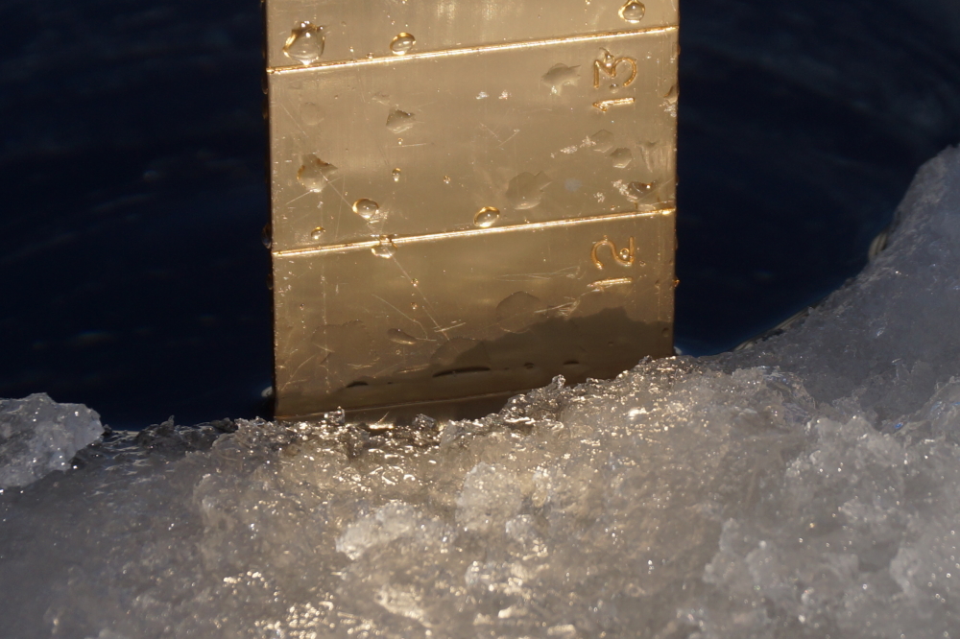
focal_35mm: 105
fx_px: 2799
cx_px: 480
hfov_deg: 19.5
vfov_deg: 13.0
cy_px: 320
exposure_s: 1/200
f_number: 6.3
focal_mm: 70
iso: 100
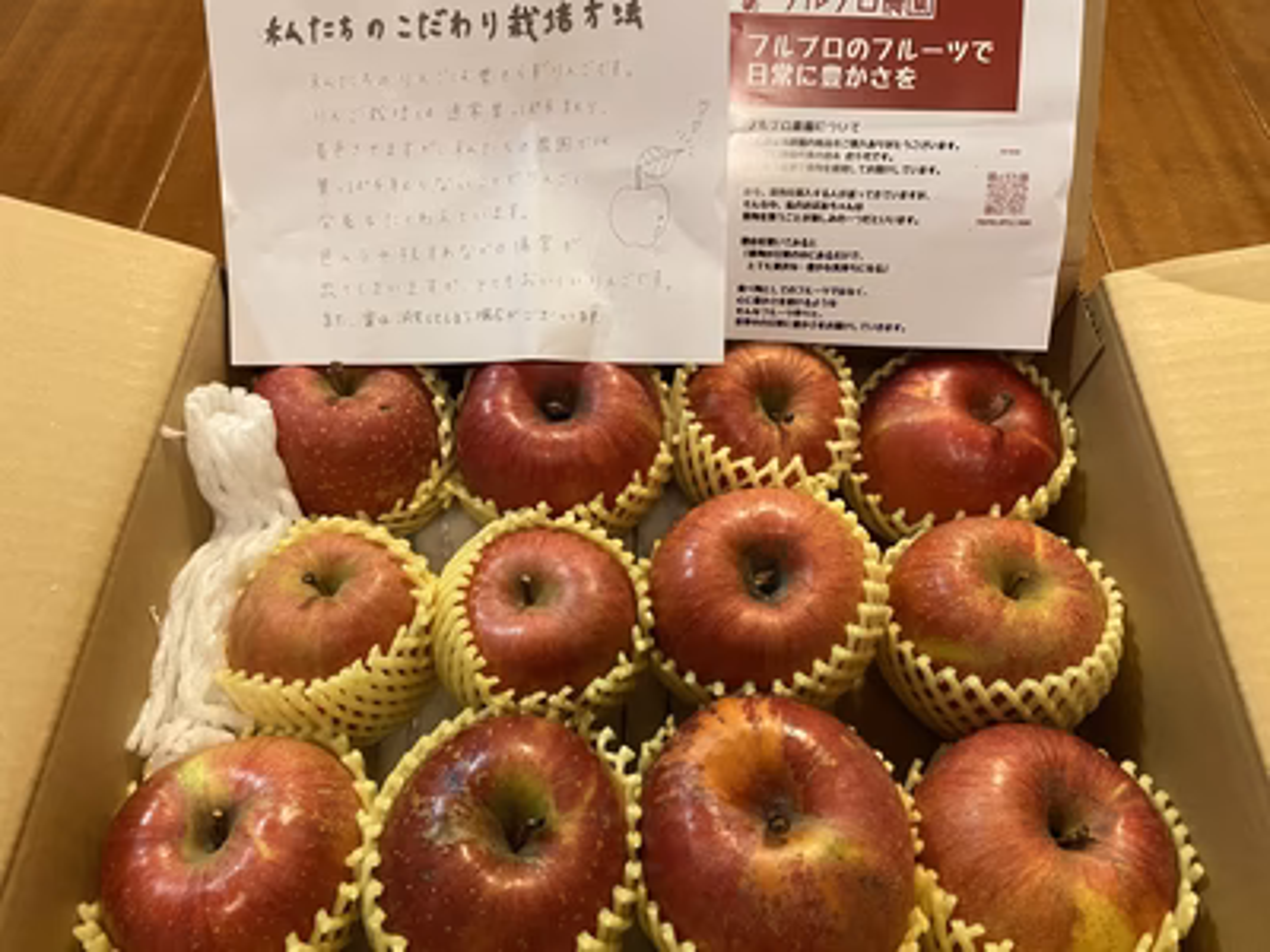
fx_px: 954
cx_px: 635
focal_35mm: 26
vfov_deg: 53.1
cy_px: 476
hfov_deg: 67.3
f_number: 1.8
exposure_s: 1/43
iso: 500
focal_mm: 4.25
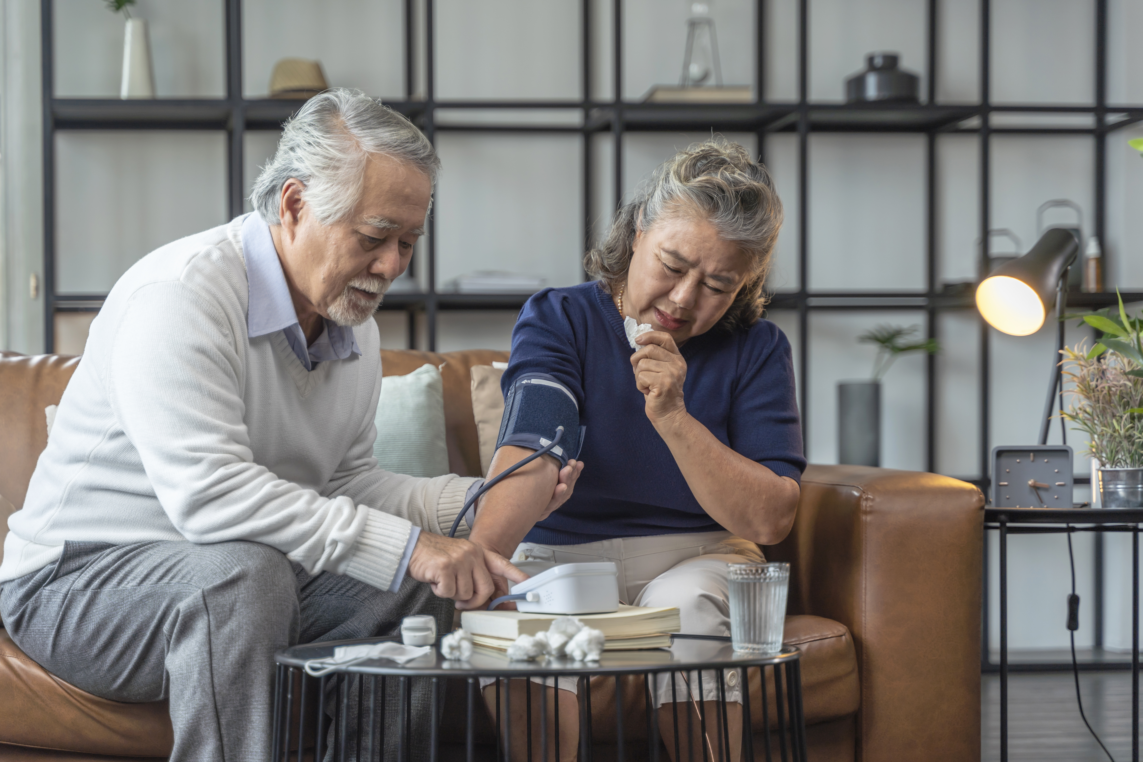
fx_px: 2095
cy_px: 381
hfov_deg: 30.5
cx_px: 572
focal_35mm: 66
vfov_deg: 20.6
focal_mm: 66
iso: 125
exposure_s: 1/200
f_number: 2.8
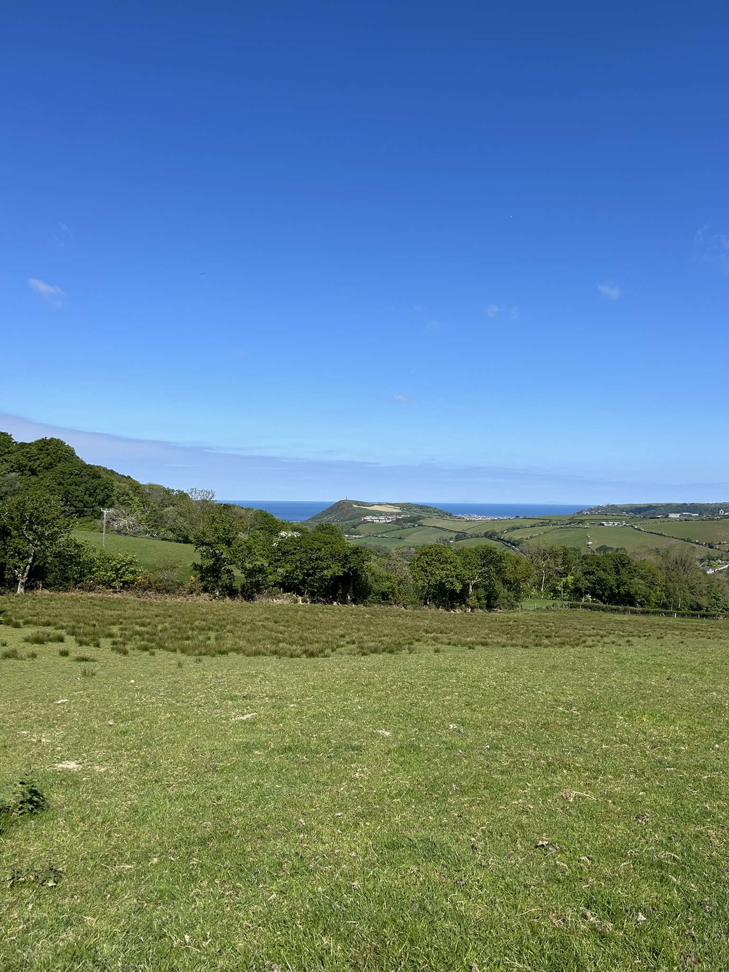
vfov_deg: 67.3
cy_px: 486
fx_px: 730
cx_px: 364
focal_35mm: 26
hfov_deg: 53.1
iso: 50
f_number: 1.5
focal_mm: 5.7
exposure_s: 1/5319
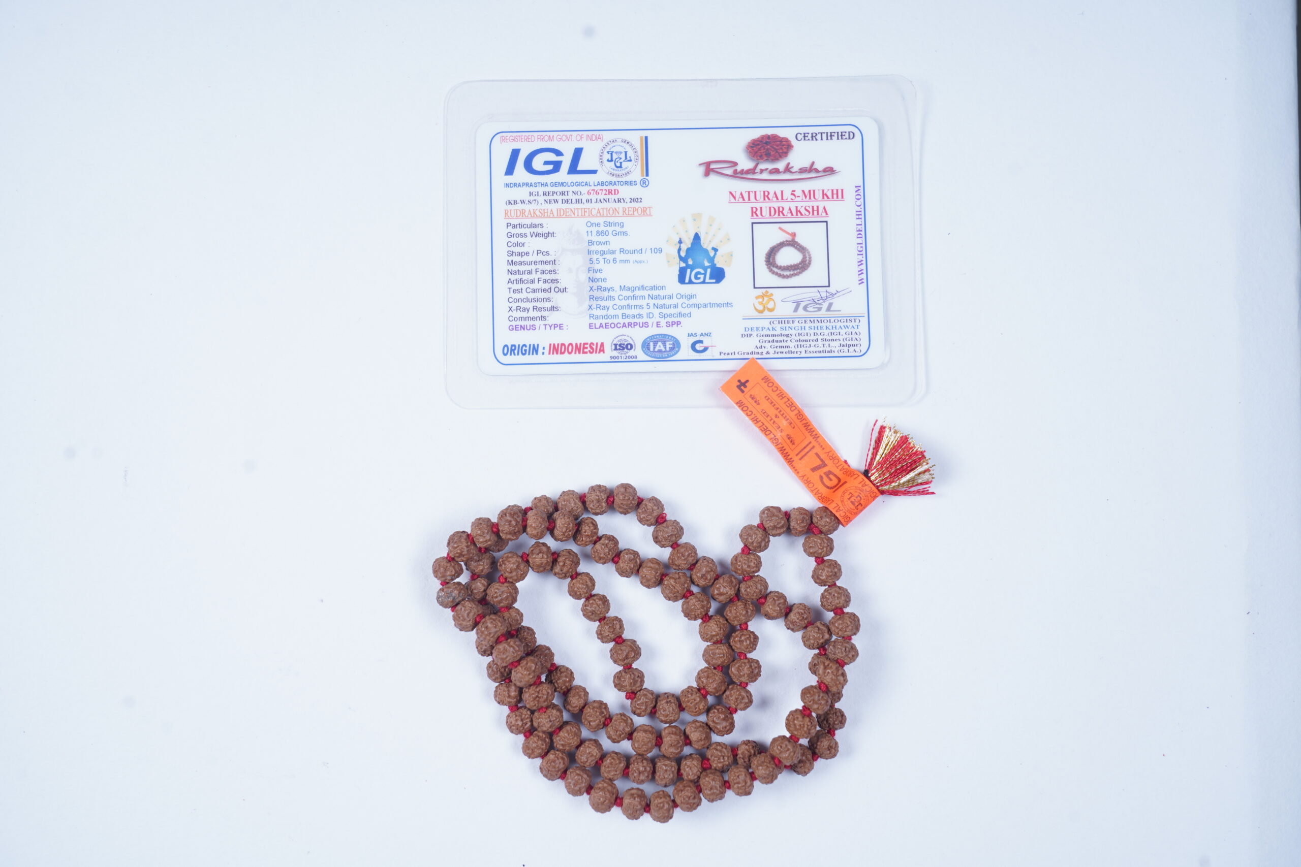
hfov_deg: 49.6
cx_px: 650
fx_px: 1409
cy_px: 434
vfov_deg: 34.2
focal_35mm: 39
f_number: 9
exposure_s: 1/125
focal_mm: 39
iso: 100
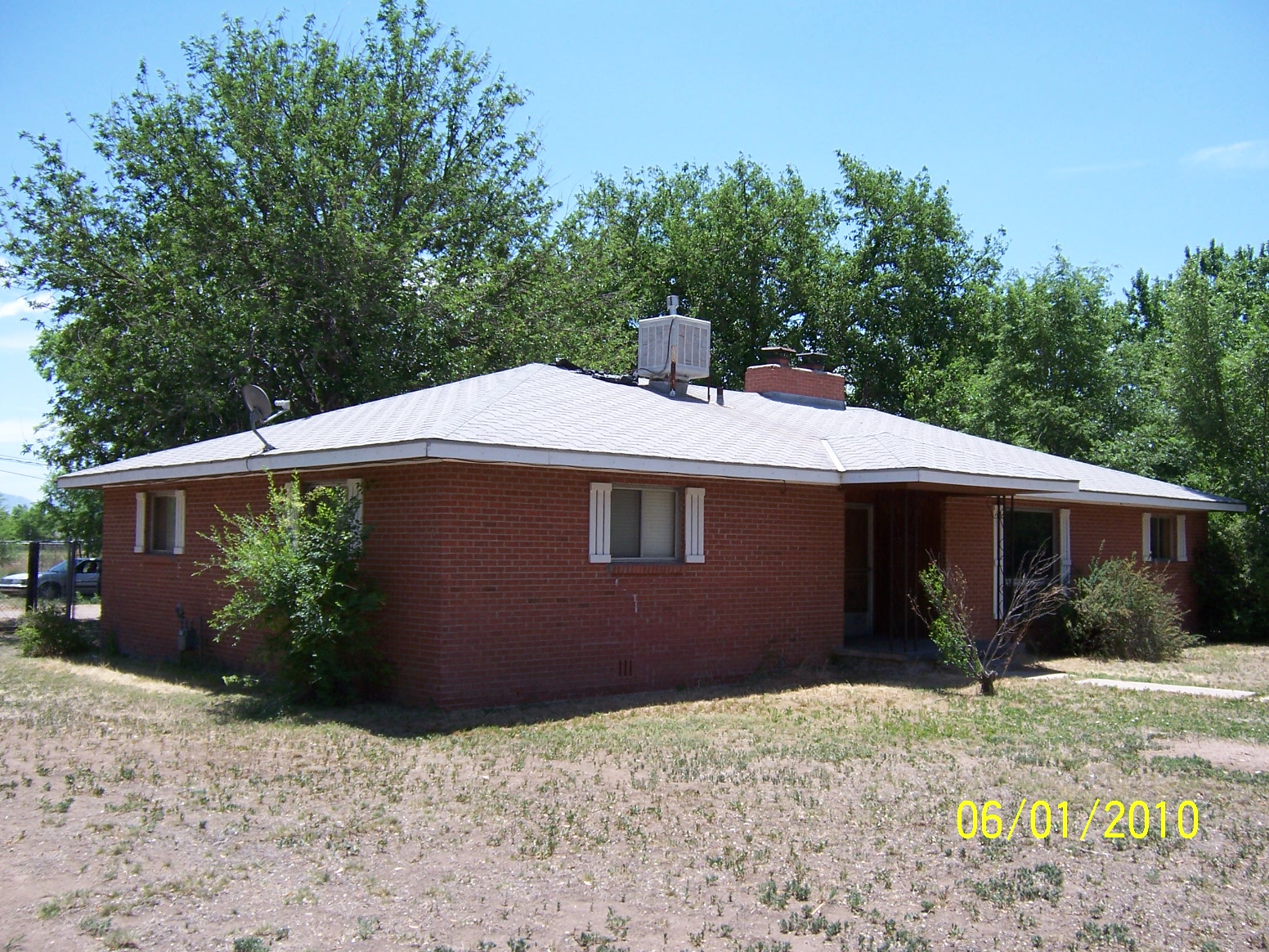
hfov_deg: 55.4
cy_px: 476
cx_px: 634
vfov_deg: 42.9
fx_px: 1210
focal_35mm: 33
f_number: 3.4
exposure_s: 1/500
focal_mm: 5.5
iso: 80
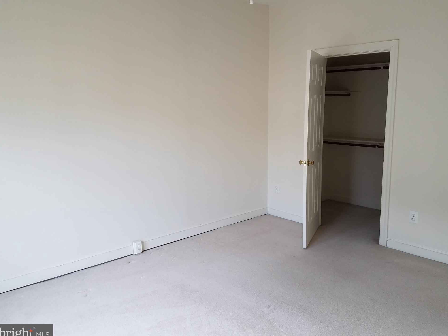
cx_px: 236
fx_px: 362
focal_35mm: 28
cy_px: 162
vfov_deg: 49.7
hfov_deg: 63.4
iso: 64
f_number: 1.7
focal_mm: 4.2
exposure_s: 1/60
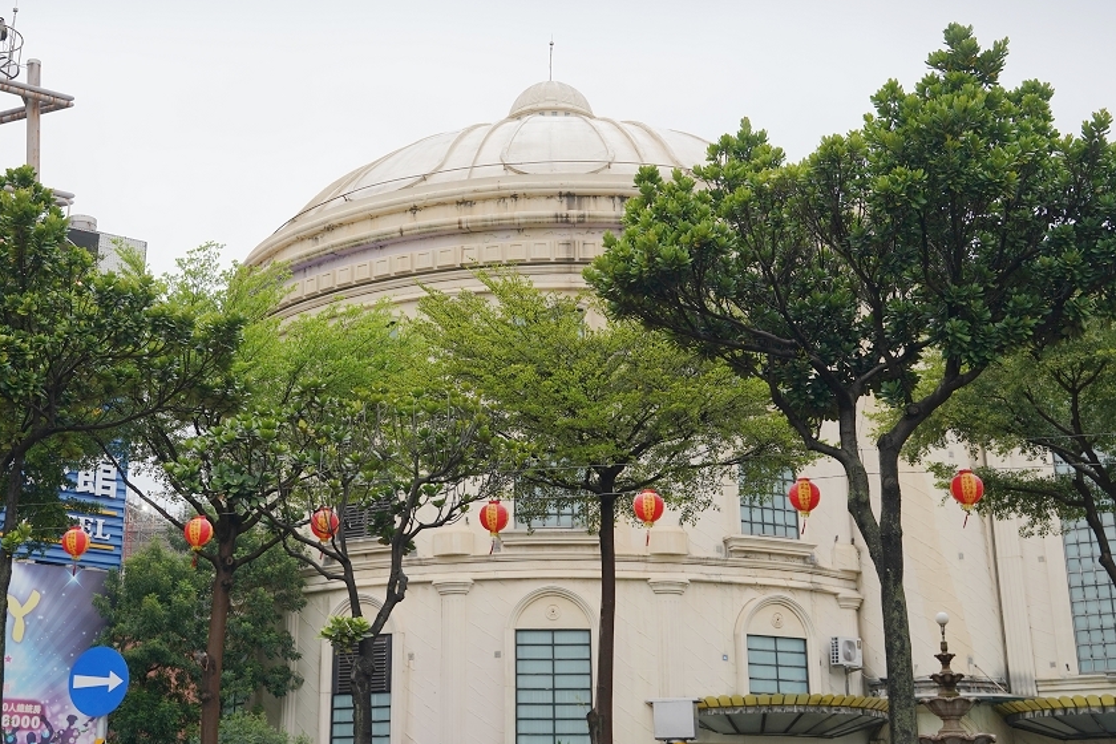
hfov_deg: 39.4
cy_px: 267
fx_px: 1550
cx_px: 450
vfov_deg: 26.9
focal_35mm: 50
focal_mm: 35
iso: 400
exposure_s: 1/60
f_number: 4
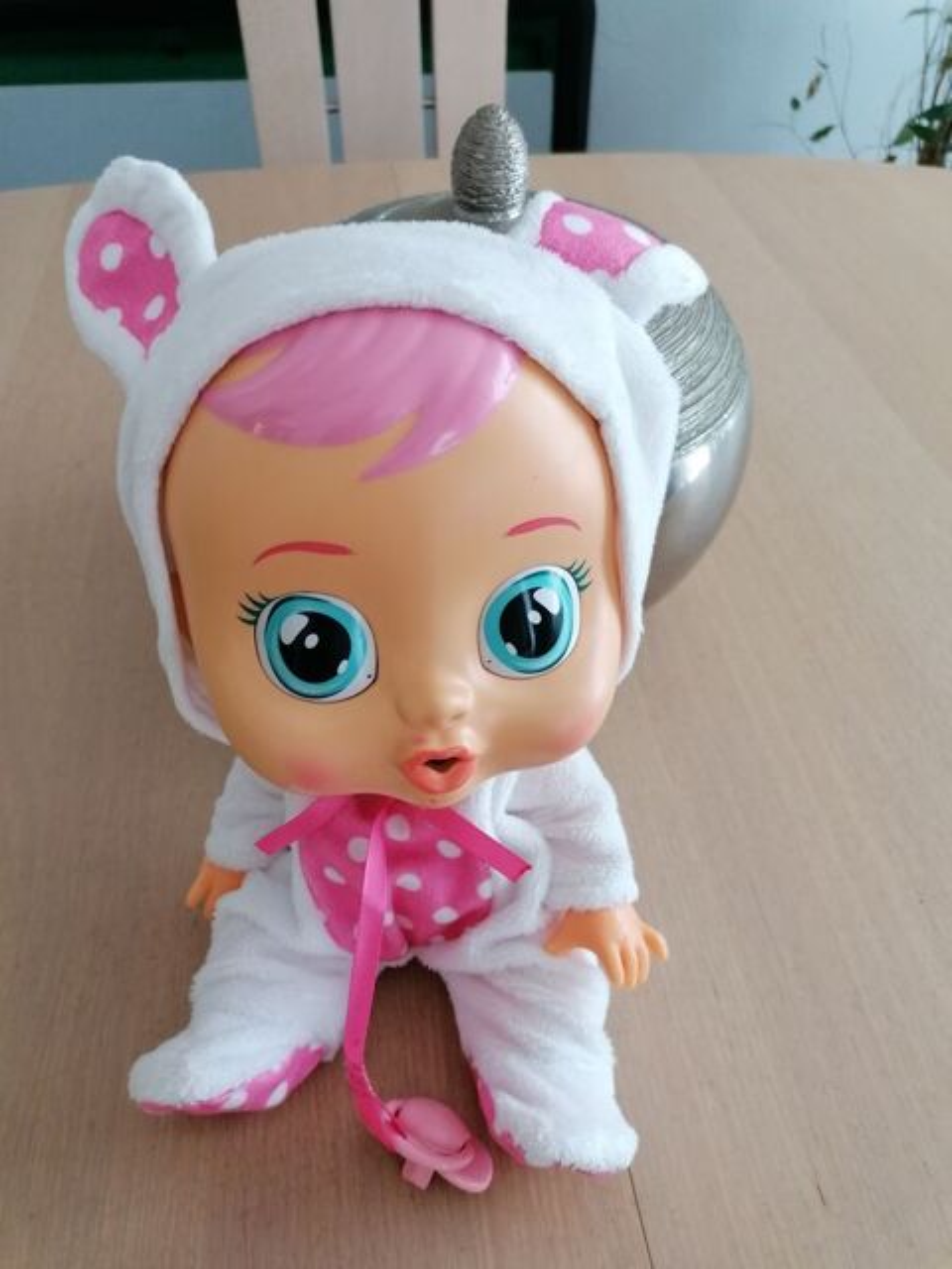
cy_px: 634
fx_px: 990
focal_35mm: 27
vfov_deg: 65.3
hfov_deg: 51.4
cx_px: 476
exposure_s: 1/40
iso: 200
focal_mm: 4.75
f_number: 1.8
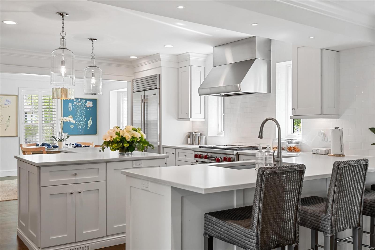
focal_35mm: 36
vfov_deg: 36.9
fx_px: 375
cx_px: 188
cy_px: 125
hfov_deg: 53.1
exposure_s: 1/8
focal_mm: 18
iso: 400
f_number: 6.3
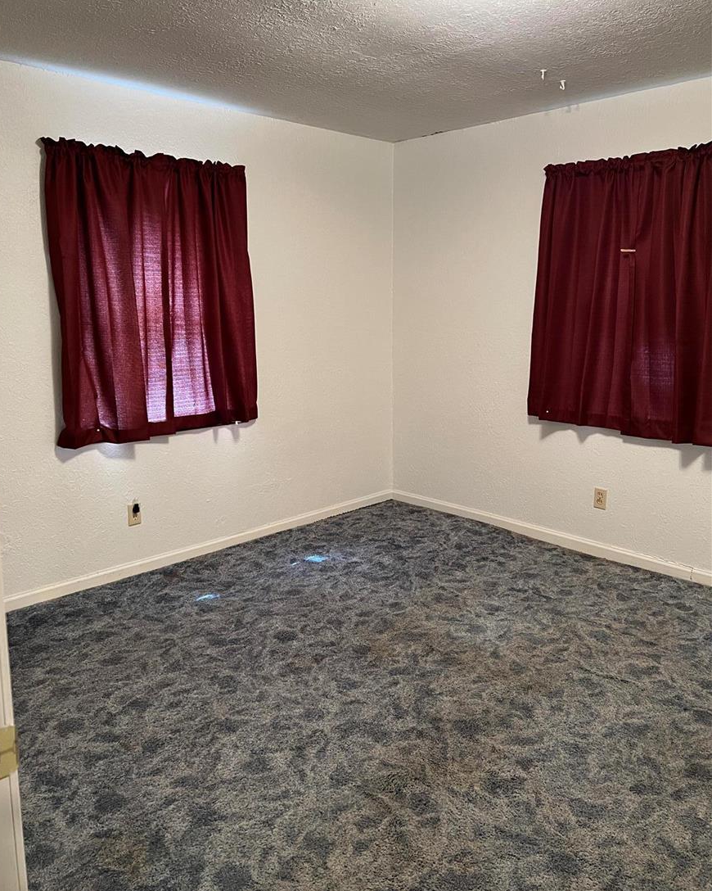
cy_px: 411
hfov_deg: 51.5
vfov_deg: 62.1
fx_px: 738
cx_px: 345
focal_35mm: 28
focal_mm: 5.7
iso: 320
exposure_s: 1/60
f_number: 1.5
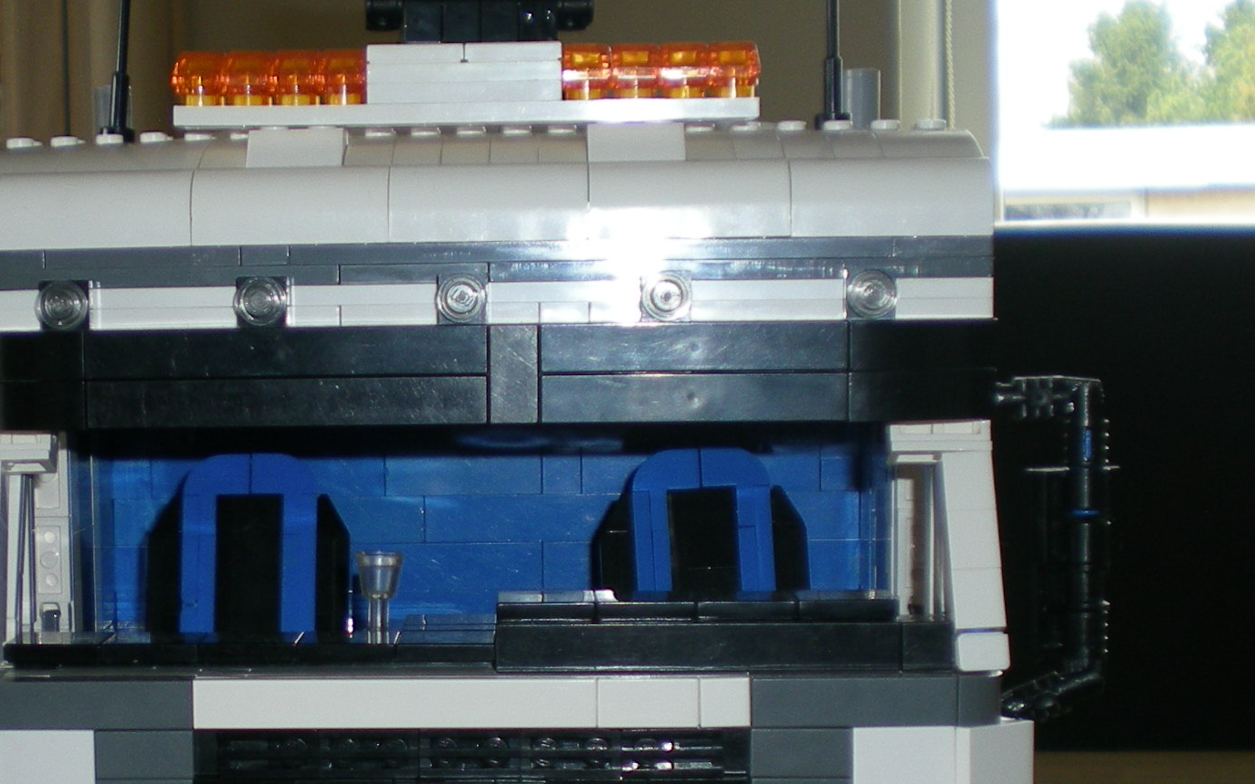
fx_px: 2600
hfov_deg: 26.8
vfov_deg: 17.1
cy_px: 601
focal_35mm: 76
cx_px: 312
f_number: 3.1
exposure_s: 1/30
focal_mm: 6.3
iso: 50
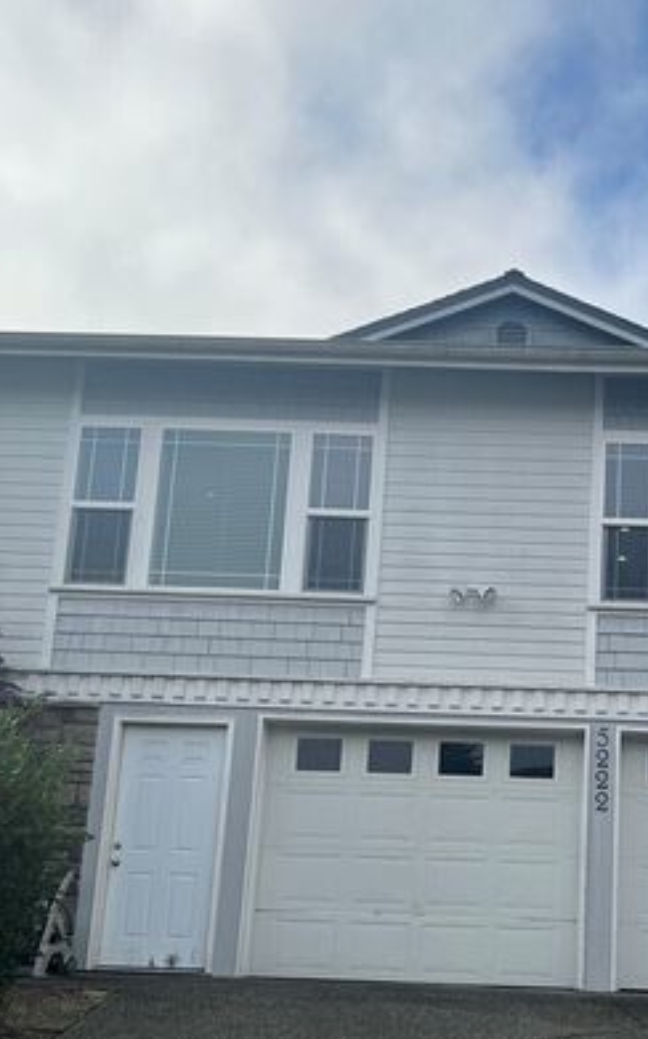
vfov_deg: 42.2
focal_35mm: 47
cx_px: 536
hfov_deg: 26.8
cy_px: 668
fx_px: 1330
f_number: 1.5
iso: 50
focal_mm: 5.7
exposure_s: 1/4115
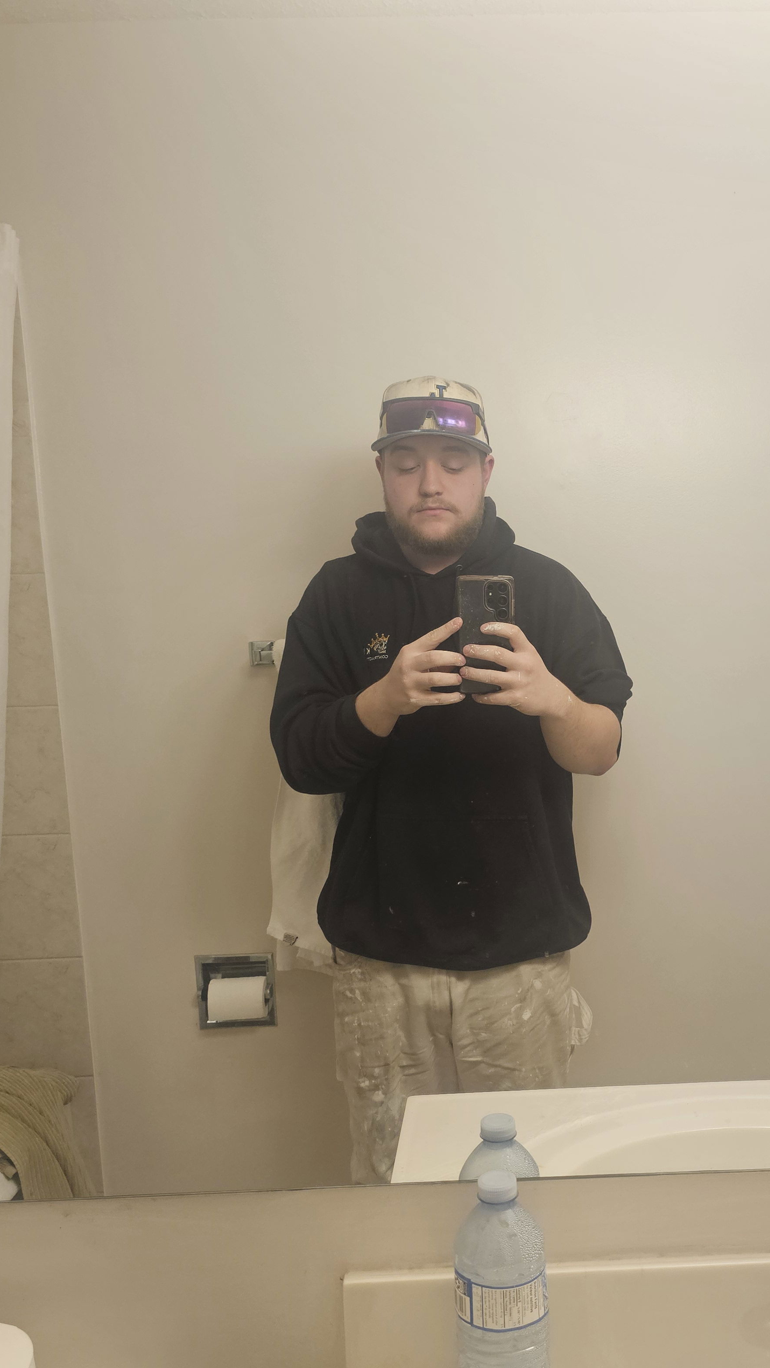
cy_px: 795
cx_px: 521
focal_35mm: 32
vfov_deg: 60.7
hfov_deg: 36.3
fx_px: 1161
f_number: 1.7
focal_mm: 6.3
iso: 250
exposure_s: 1/120
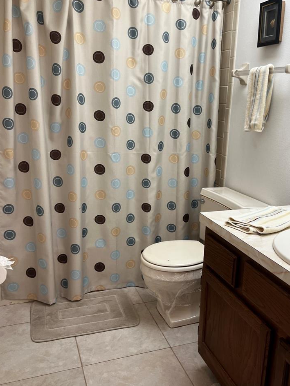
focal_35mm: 33
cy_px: 197
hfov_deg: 42.8
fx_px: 369
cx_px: 169
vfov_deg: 55.3
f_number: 1.5
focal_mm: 5.7
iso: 64
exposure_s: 1/60
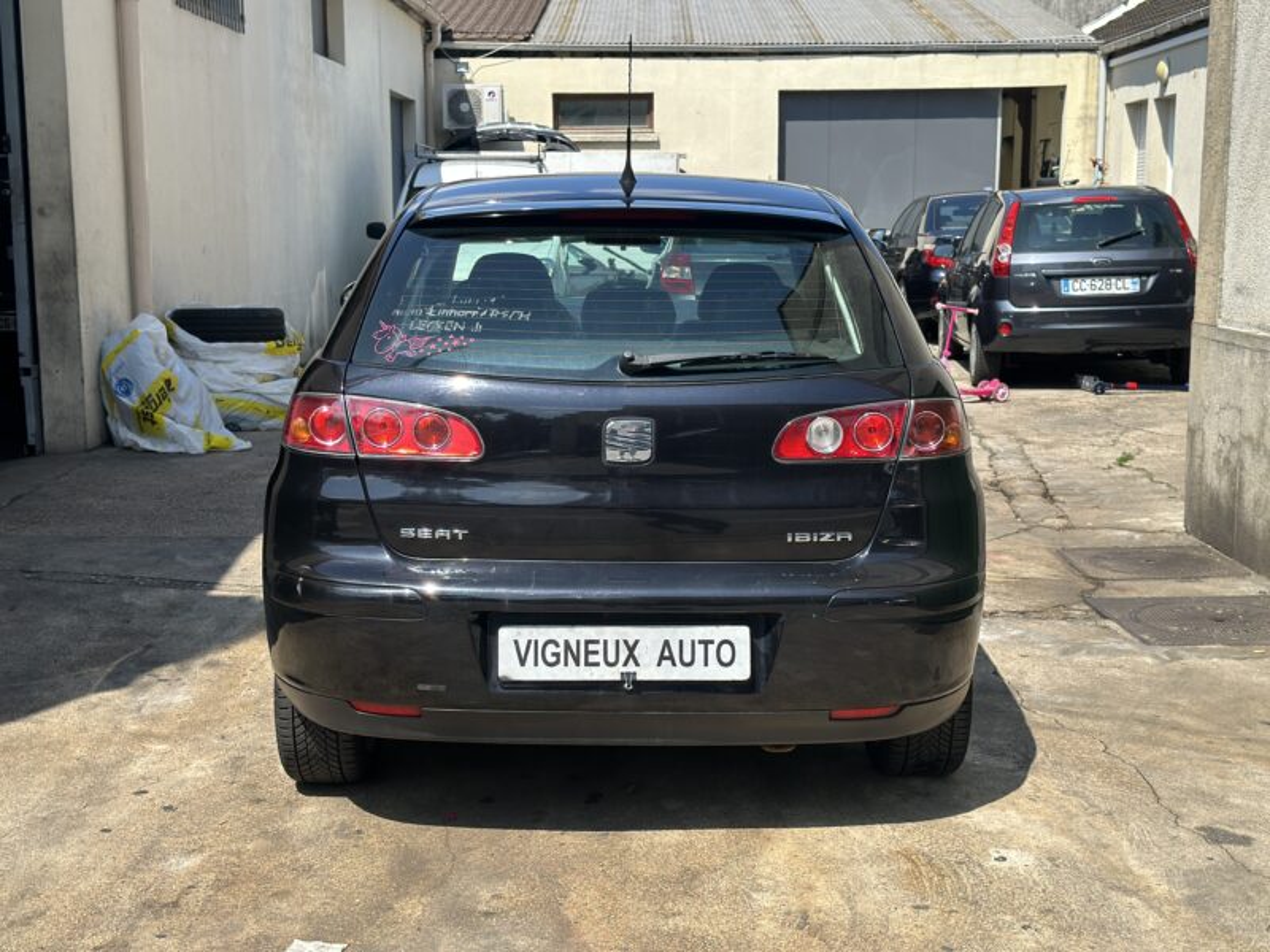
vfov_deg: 30.3
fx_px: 1761
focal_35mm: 48
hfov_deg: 39.7
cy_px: 476
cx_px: 635
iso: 64
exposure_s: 1/2304
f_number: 1.78
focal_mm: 6.86
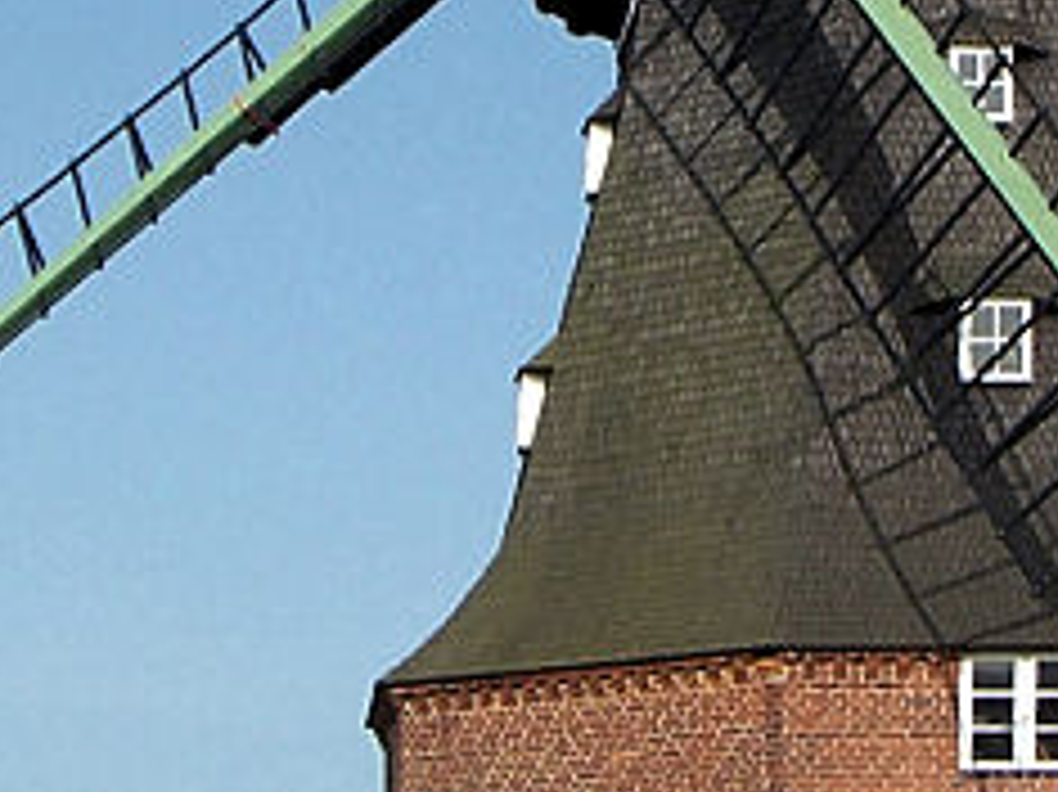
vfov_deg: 11.0
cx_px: 504
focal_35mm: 133
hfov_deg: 14.8
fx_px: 4063
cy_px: -58
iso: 64
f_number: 3.9
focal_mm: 6.4
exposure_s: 1/640
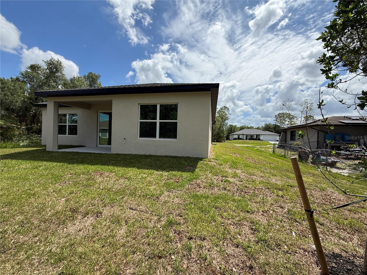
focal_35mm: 14
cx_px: 184
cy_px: 138
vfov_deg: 85.7
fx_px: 148
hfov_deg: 102.1
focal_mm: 2.22
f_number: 2.2
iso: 64
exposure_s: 1/2611
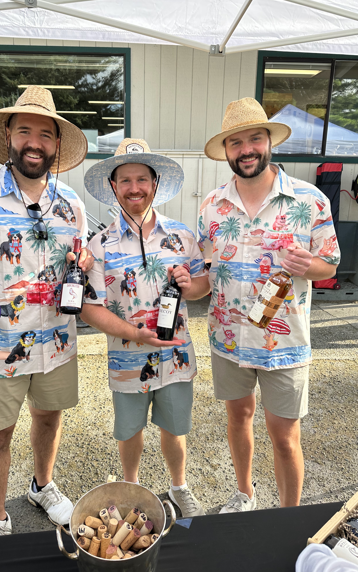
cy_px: 280
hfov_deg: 47.5
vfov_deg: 70.4
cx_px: 159
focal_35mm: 26
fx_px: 406
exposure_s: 1/756
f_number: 1.78
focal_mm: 6.86
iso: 80
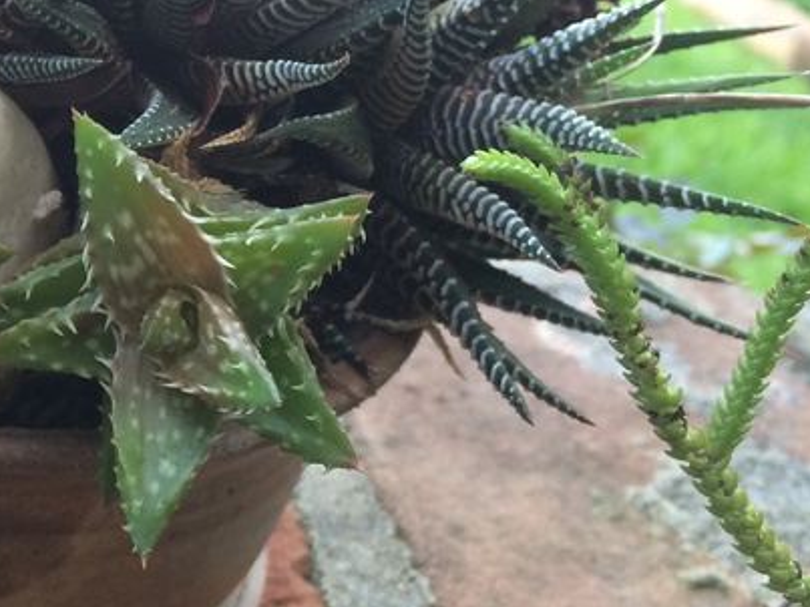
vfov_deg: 21.9
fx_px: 1567
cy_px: 290
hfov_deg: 27.0
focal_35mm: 67
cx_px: -46
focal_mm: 4.12
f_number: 2.2
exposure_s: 1/40
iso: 40
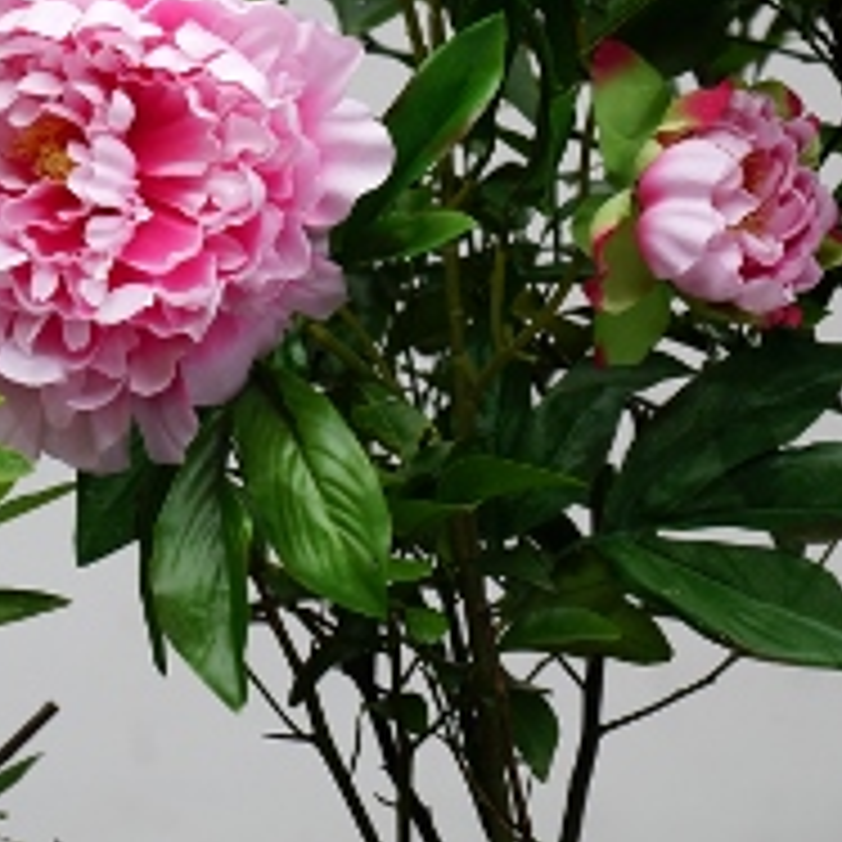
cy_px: -54
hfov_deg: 7.1
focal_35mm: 245
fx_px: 6742
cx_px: 268
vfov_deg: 7.1
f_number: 5.6
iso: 100
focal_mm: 90
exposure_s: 1/160
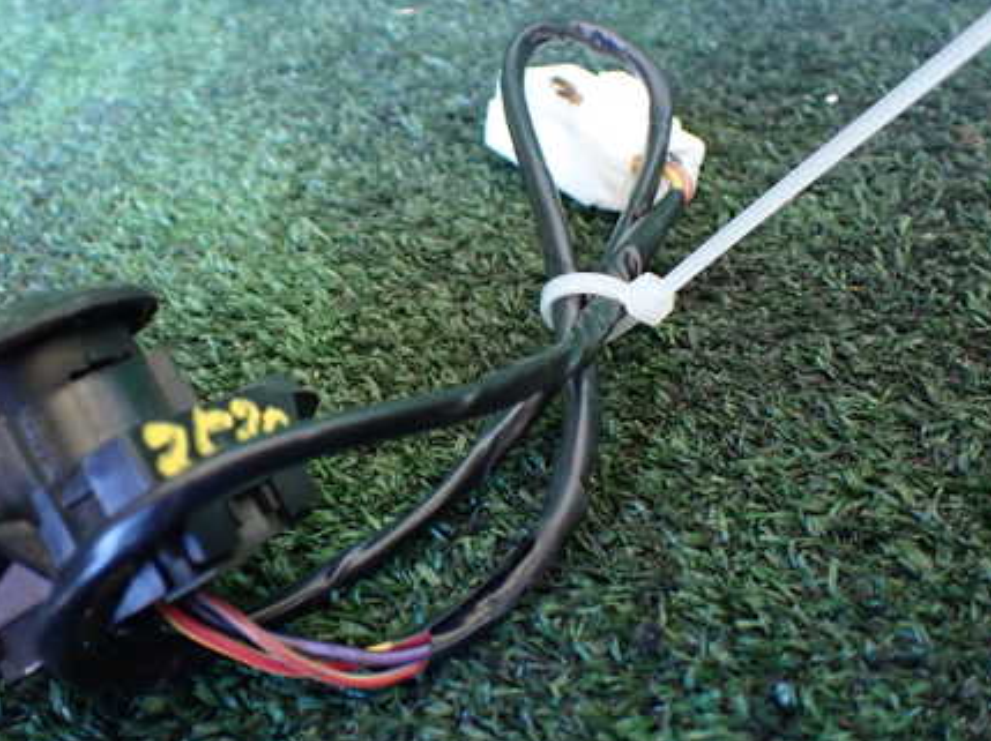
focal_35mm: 42
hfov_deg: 44.3
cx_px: 349
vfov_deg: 34.3
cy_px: 349
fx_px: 1201
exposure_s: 1/40
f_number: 2.3
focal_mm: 5.4
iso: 800
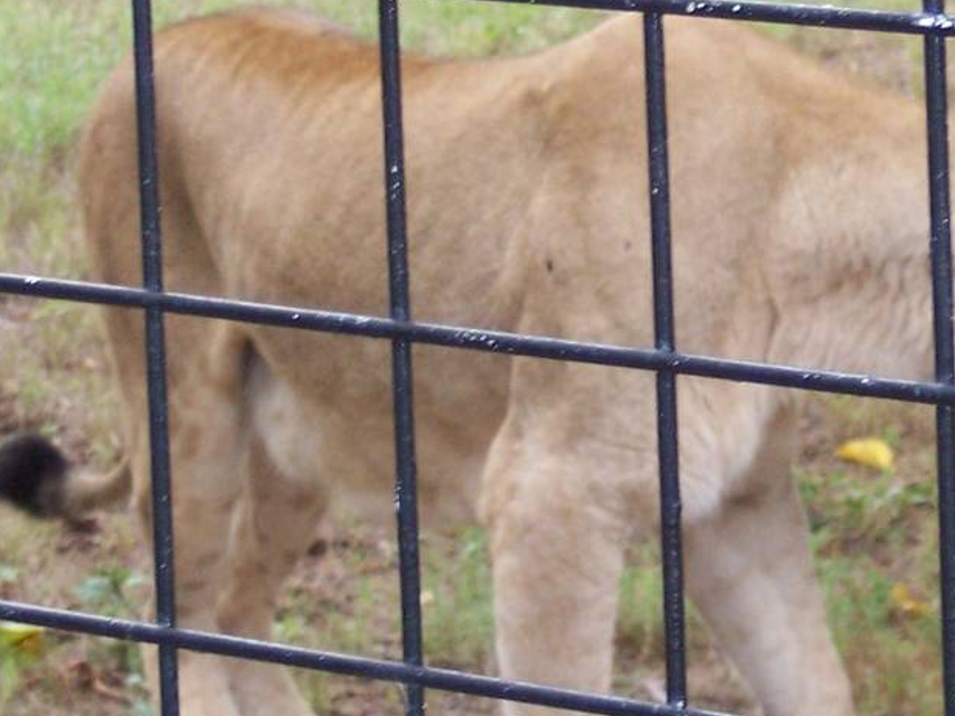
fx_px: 7751
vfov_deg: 5.3
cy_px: 292
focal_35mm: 281
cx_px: 677
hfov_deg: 7.0
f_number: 4.8
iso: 140
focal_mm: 18
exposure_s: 1/125
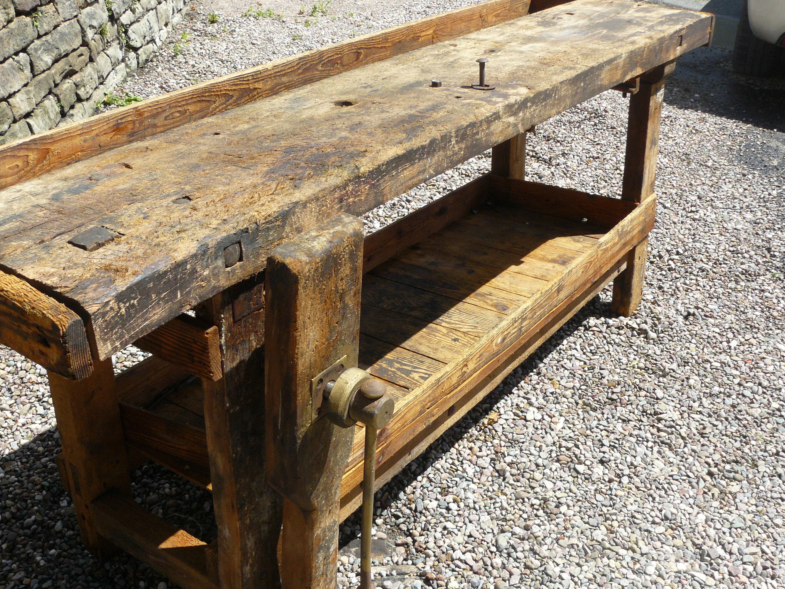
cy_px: 314
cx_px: 377
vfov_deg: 36.8
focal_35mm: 39
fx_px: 884
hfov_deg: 47.9
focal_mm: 6
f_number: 5.6
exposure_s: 1/200
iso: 100
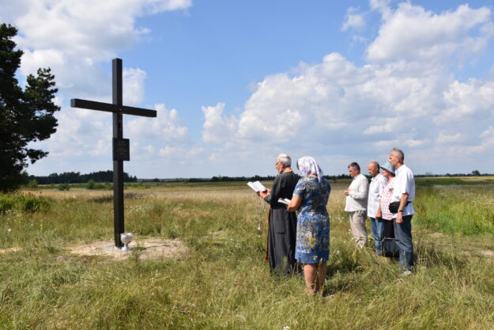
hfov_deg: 57.2
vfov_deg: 40.0
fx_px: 453
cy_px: 165
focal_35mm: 33
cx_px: 247
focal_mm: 22
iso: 200
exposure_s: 1/400
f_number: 10
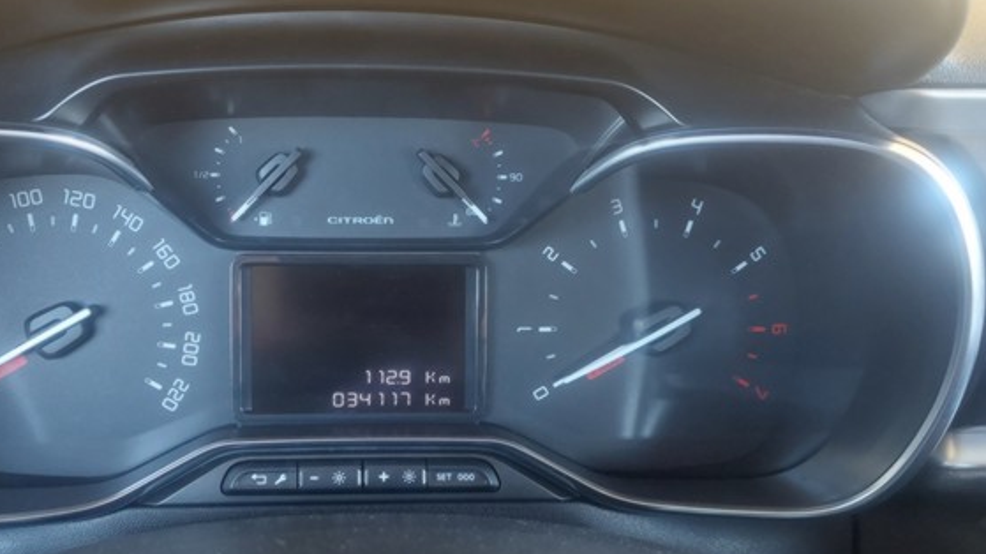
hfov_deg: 51.2
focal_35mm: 39
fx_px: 1019
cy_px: 344
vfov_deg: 30.3
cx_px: 383
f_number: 1.8
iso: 500
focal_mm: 5.23
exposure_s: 1/50
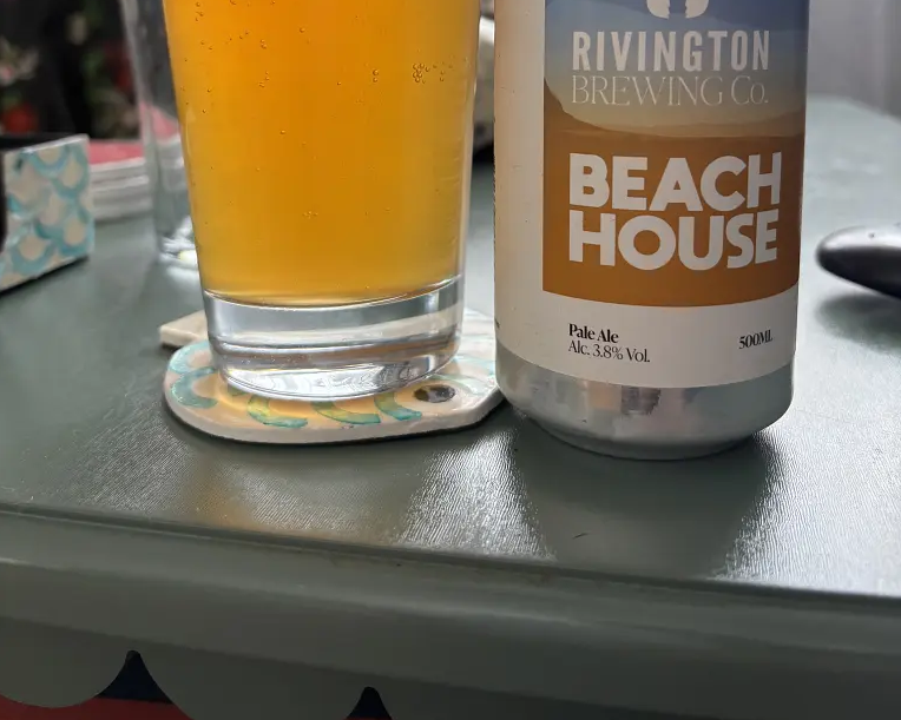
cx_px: 449
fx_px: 907
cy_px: 119
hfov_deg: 52.8
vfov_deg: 41.0
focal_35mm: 34
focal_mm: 5.96
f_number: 1.6
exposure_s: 1/100
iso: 80
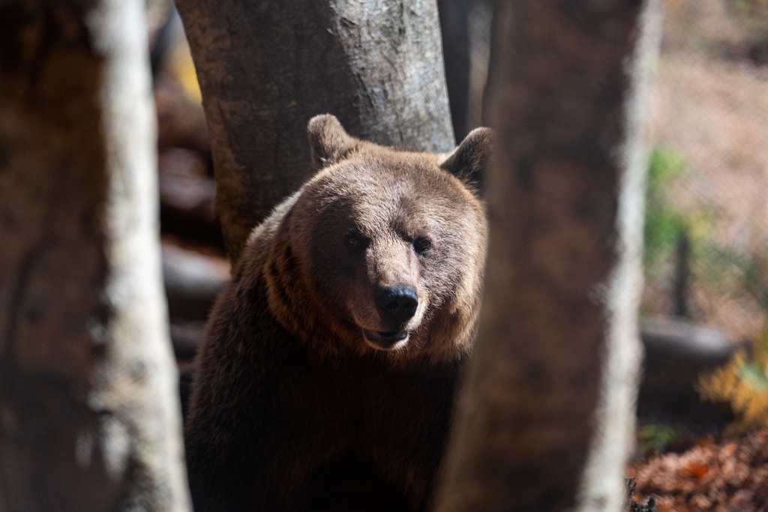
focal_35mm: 270
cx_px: 384
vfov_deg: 5.1
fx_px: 5760
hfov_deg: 7.6
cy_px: 256
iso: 2000
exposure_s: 1/4000
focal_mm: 270
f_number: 5.6
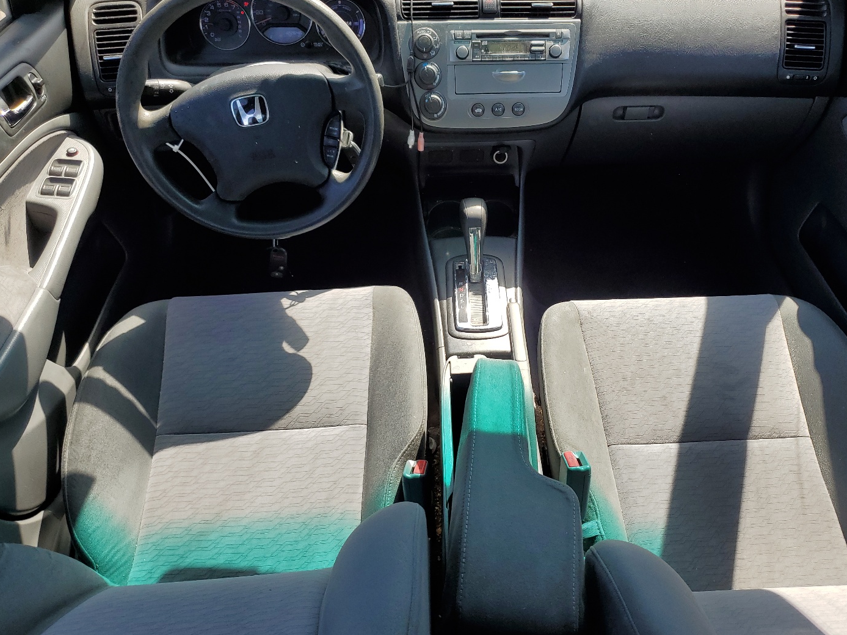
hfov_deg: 59.7
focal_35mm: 30
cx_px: 481
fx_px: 734
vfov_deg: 46.8
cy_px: 307
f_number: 1.5
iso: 50
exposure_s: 1/769
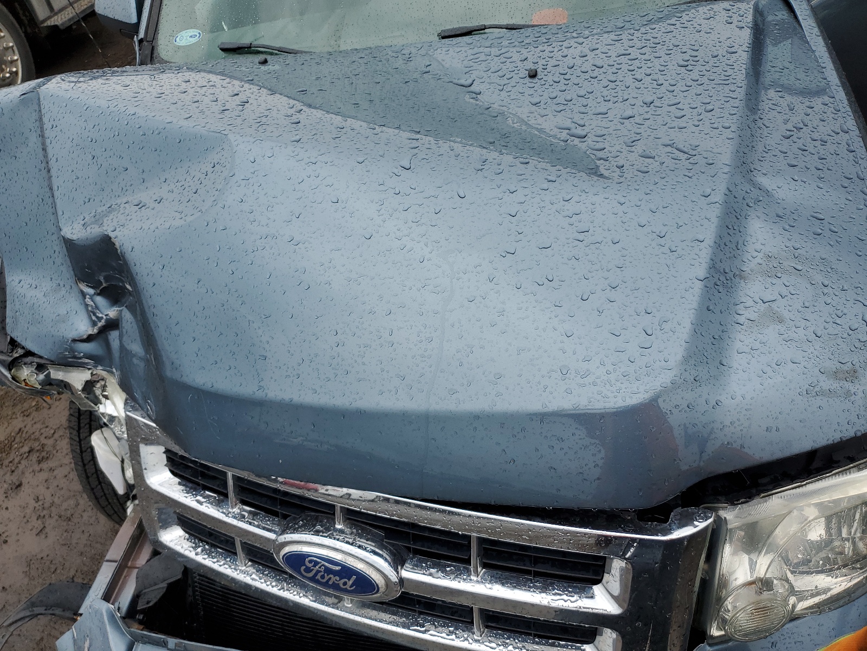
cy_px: 326
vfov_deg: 53.1
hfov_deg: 67.3
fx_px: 651
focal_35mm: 26
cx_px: 434
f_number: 1.5
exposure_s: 1/1667
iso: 50
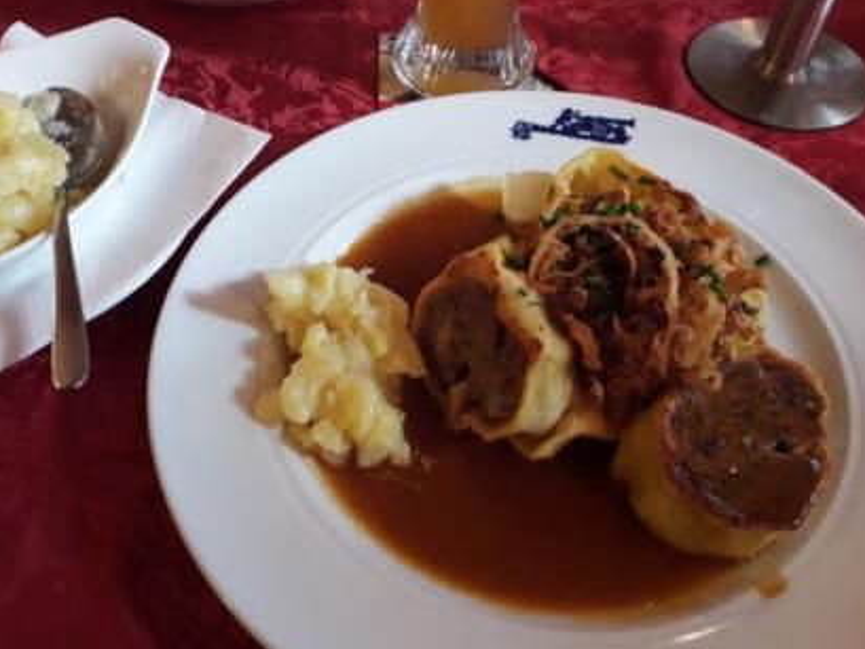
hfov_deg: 55.2
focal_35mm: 33
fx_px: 825
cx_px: 391
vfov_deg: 42.9
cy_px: 352
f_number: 1.9
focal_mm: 3.6
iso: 320
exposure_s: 1/25
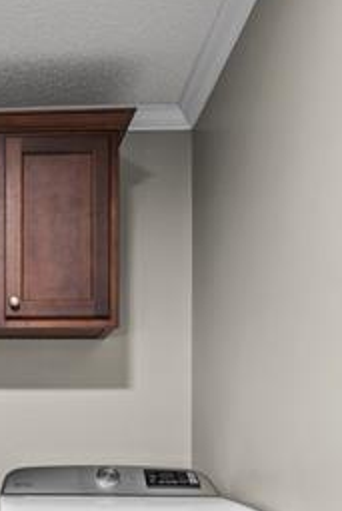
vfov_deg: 38.5
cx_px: -58
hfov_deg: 25.5
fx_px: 683
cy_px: 453
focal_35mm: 48
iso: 250
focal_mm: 16
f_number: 8
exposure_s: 1.3
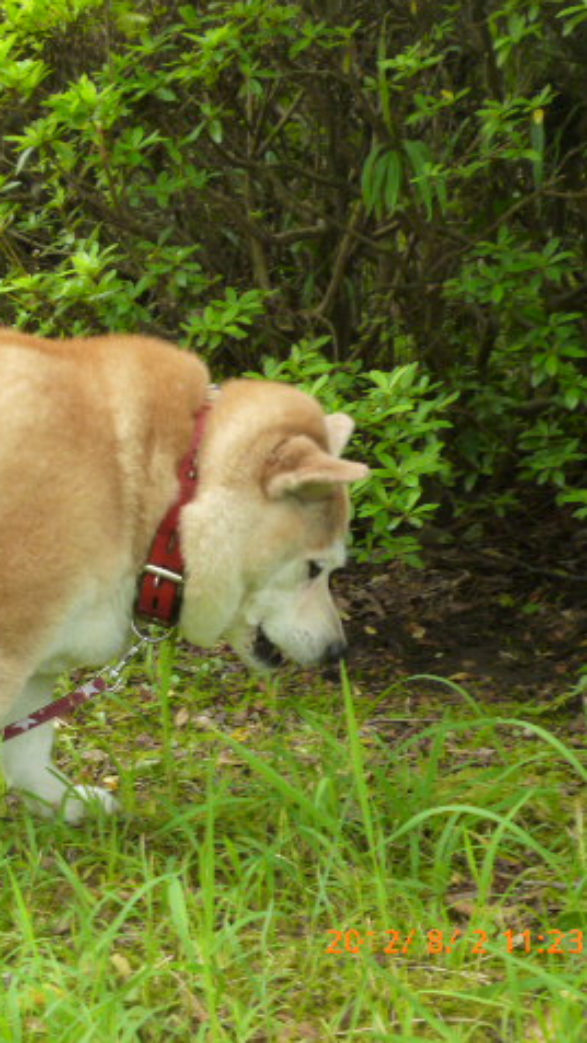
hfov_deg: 19.4
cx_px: -31
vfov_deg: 34.9
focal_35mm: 60
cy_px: 519
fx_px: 1659
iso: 160
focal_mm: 7.3
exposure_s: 1/60
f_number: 3.7
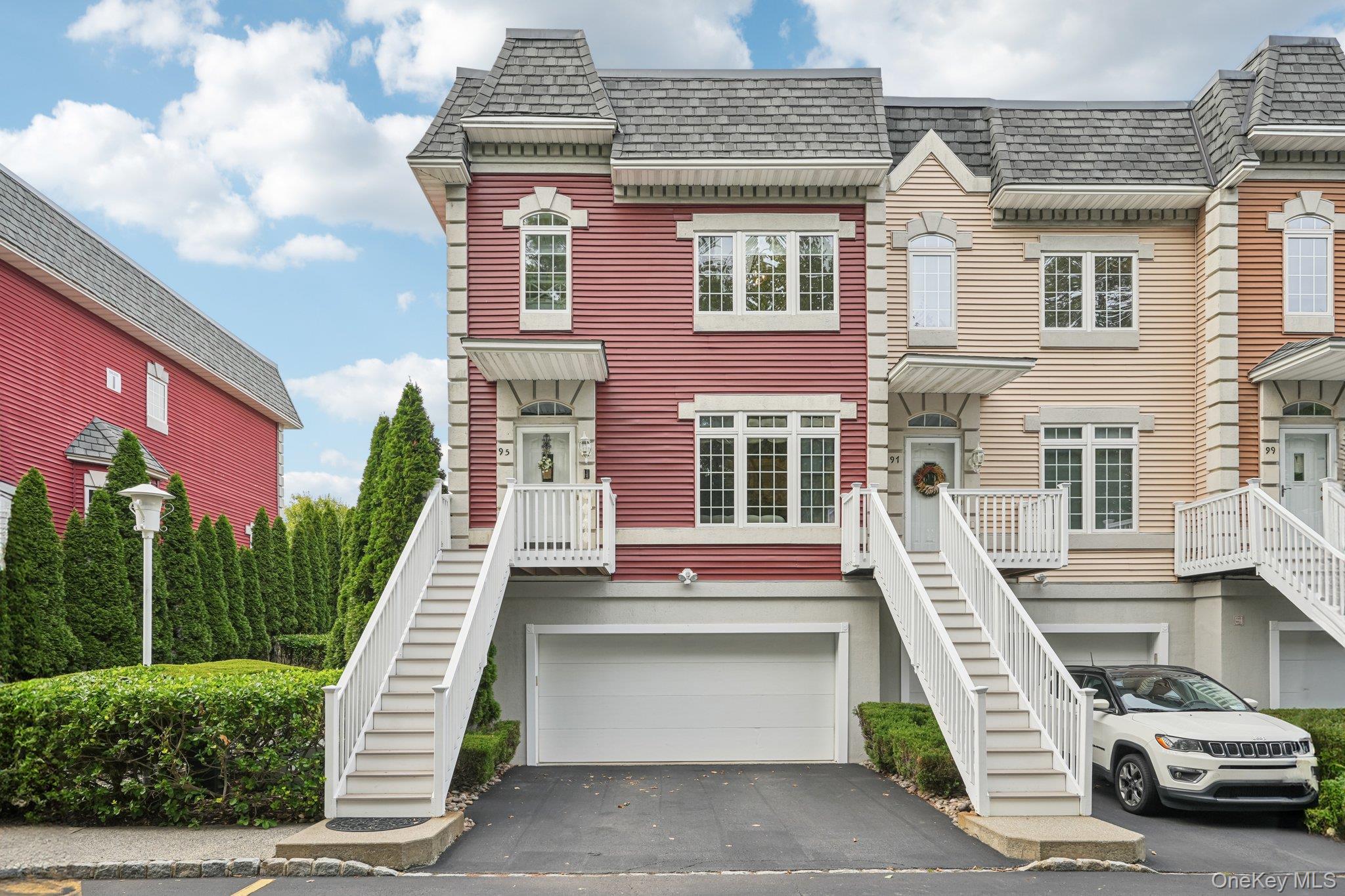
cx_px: 672
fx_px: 840
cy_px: 448
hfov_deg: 77.3
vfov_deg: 56.1
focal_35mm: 22
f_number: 8
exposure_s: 1/60
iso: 100
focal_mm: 22.5
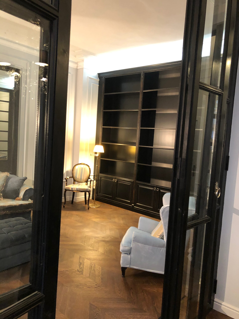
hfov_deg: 49.7
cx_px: 120
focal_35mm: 28
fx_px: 258
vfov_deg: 63.4
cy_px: 160
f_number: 1.8
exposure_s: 1/14
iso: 100
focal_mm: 4
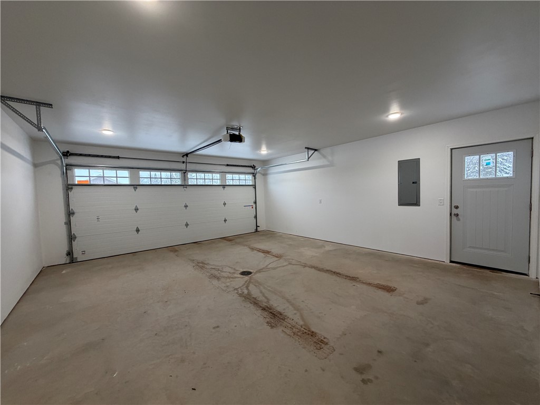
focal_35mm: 14
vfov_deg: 85.7
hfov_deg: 102.1
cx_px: 270
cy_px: 202
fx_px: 218
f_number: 2.2
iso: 160
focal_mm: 2.22
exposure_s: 1/60
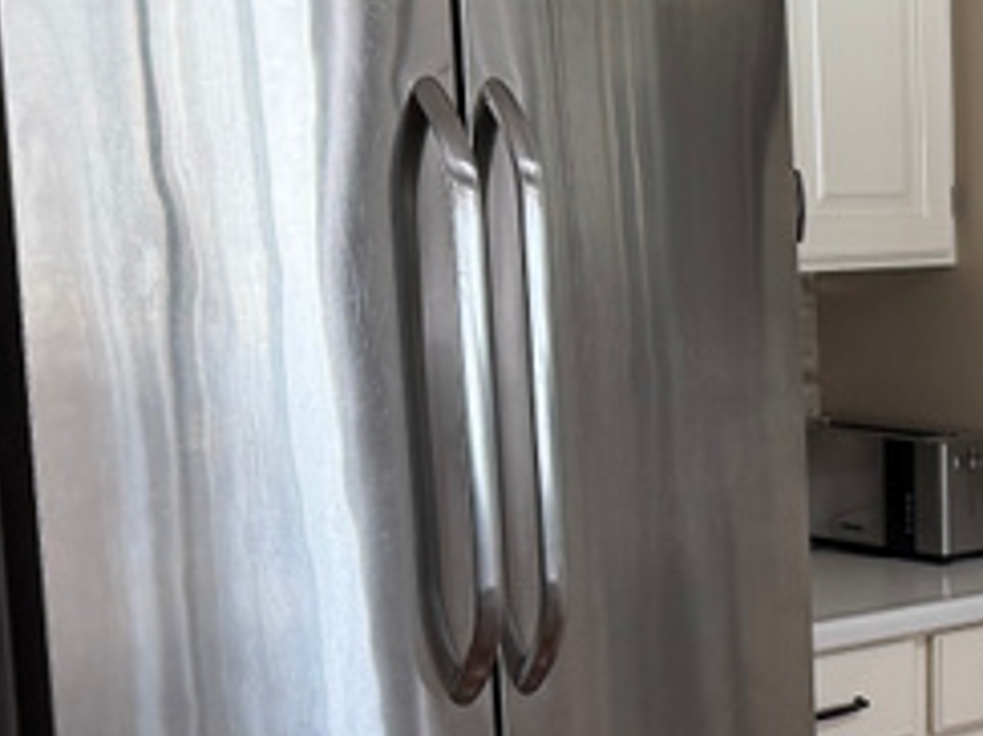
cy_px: 542
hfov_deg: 17.3
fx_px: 2867
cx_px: 1525
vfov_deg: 14.6
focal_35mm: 101
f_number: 1.78
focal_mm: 6.76
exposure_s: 1/120
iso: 125
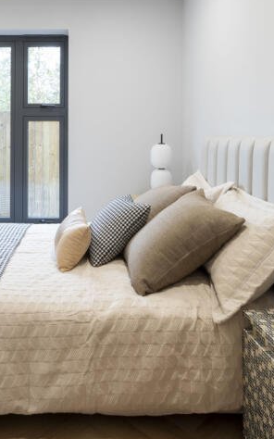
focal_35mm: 33
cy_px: 139
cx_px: 56
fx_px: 395
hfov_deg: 37.0
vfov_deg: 56.6
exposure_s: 2.5
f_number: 16
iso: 200
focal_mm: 15
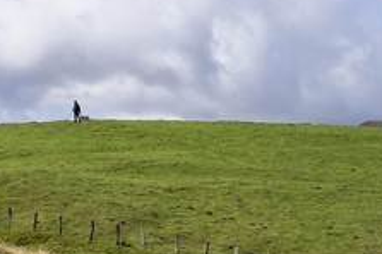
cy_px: 215
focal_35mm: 132
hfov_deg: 15.5
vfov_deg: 10.3
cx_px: 106
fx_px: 1399
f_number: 13
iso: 200
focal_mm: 70
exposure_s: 1/250
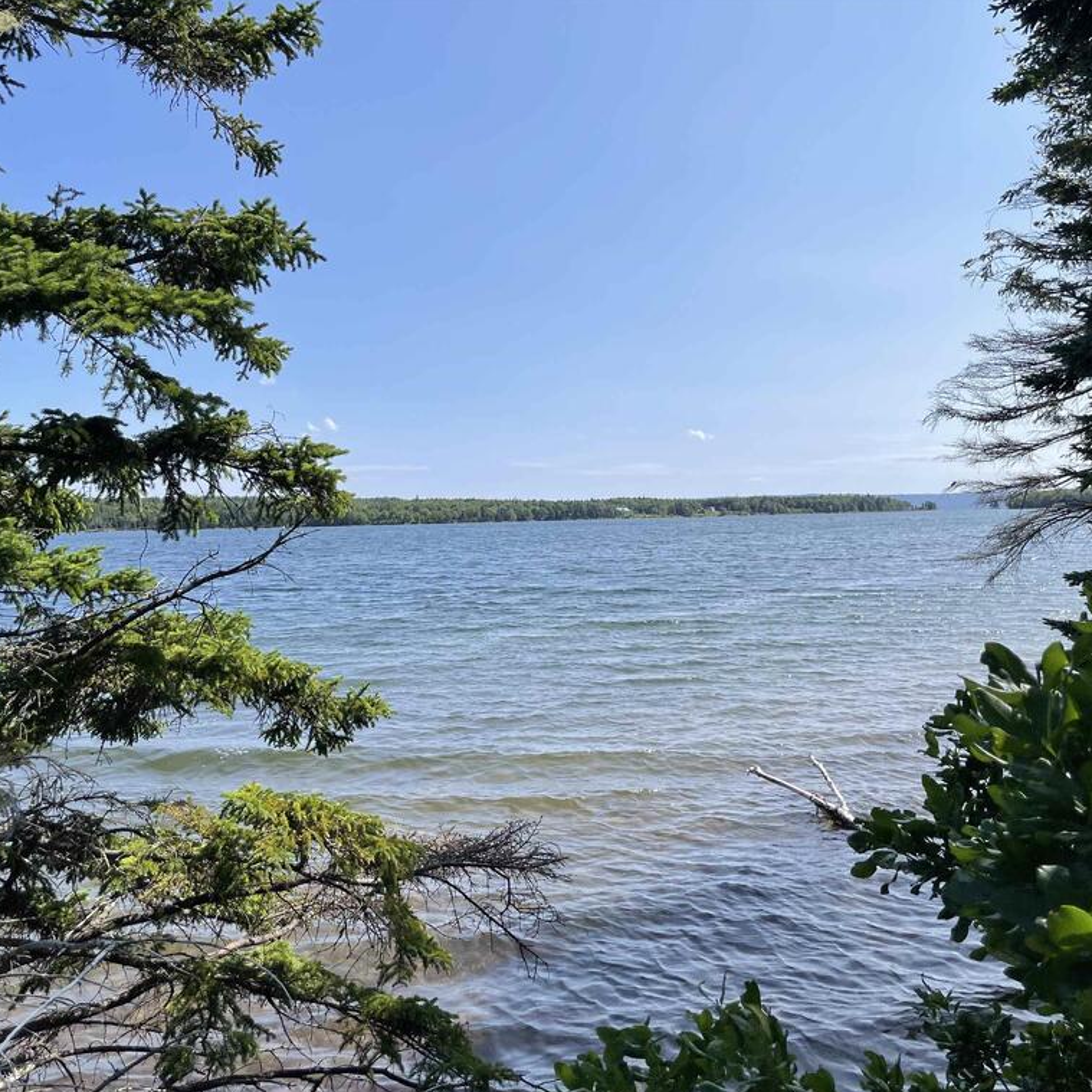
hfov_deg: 52.5
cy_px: 548
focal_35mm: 31
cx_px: 565
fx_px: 1106
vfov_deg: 52.5
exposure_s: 1/4464
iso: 32
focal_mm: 4.2
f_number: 1.6
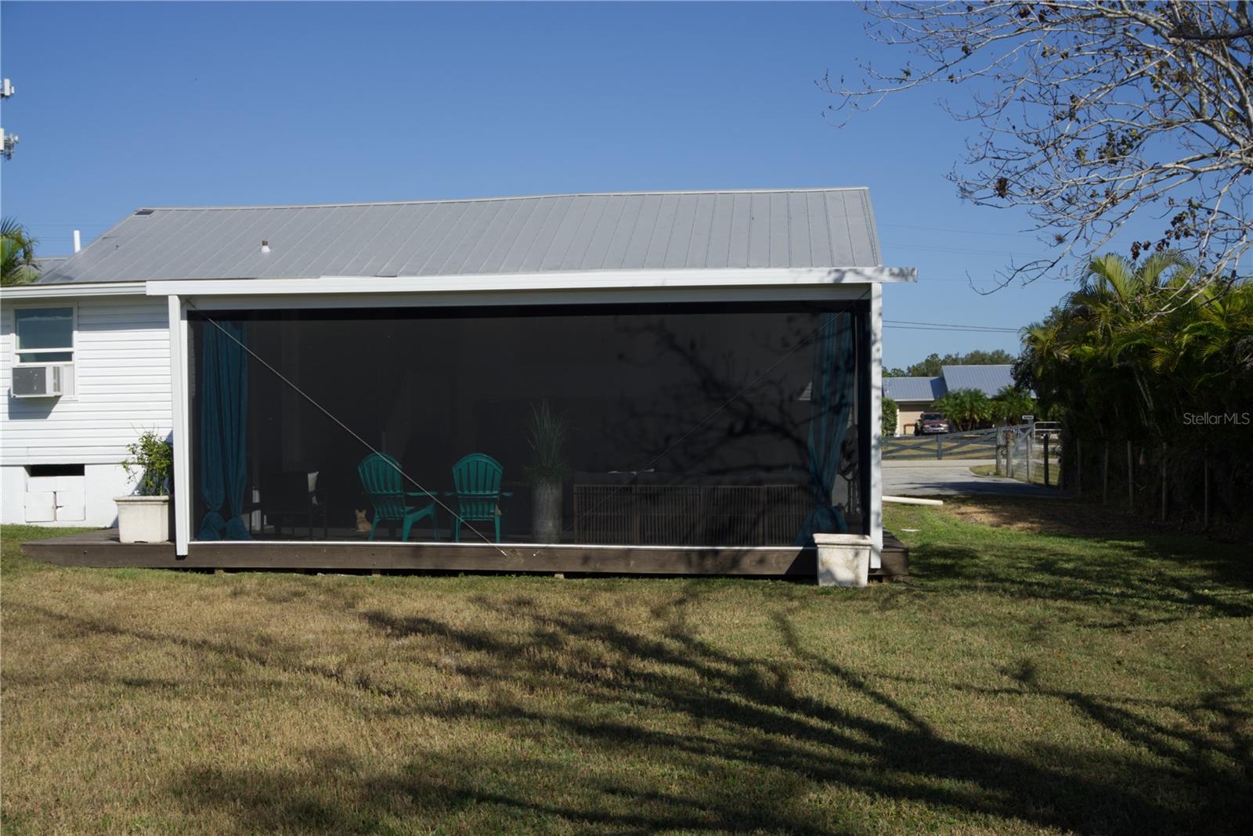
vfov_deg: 30.9
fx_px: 1515
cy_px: 418
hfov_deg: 44.9
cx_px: 626
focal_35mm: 44
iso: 100
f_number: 11
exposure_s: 1/200
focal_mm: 29
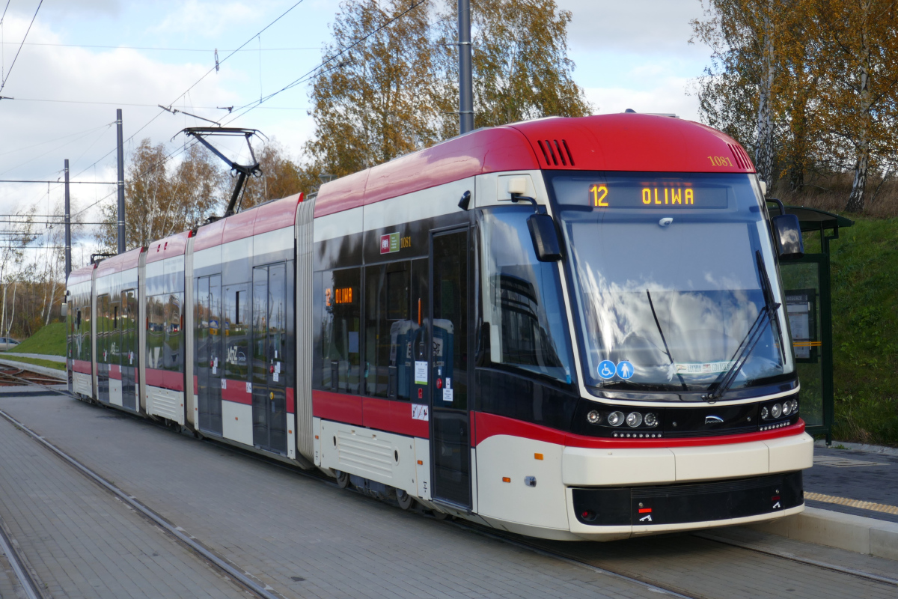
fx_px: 1247
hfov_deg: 39.6
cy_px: 300
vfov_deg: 27.0
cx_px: 449
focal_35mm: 50
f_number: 4.1
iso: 125
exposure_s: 1/400
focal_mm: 18.2
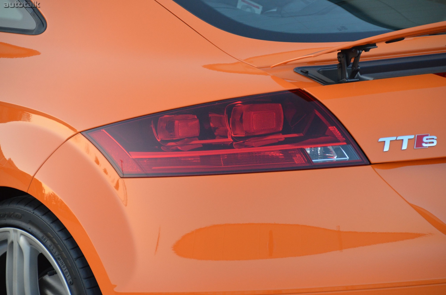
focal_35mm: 255
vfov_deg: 5.4
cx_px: 223
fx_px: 3153
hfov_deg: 8.1
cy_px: 148
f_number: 5.6
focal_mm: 170
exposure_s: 1/320
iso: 1600
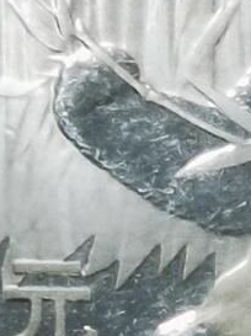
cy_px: 128
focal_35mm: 416
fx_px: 4031
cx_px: 288
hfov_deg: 3.6
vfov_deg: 4.8
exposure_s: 1/155
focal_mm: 6.67
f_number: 1.9
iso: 50
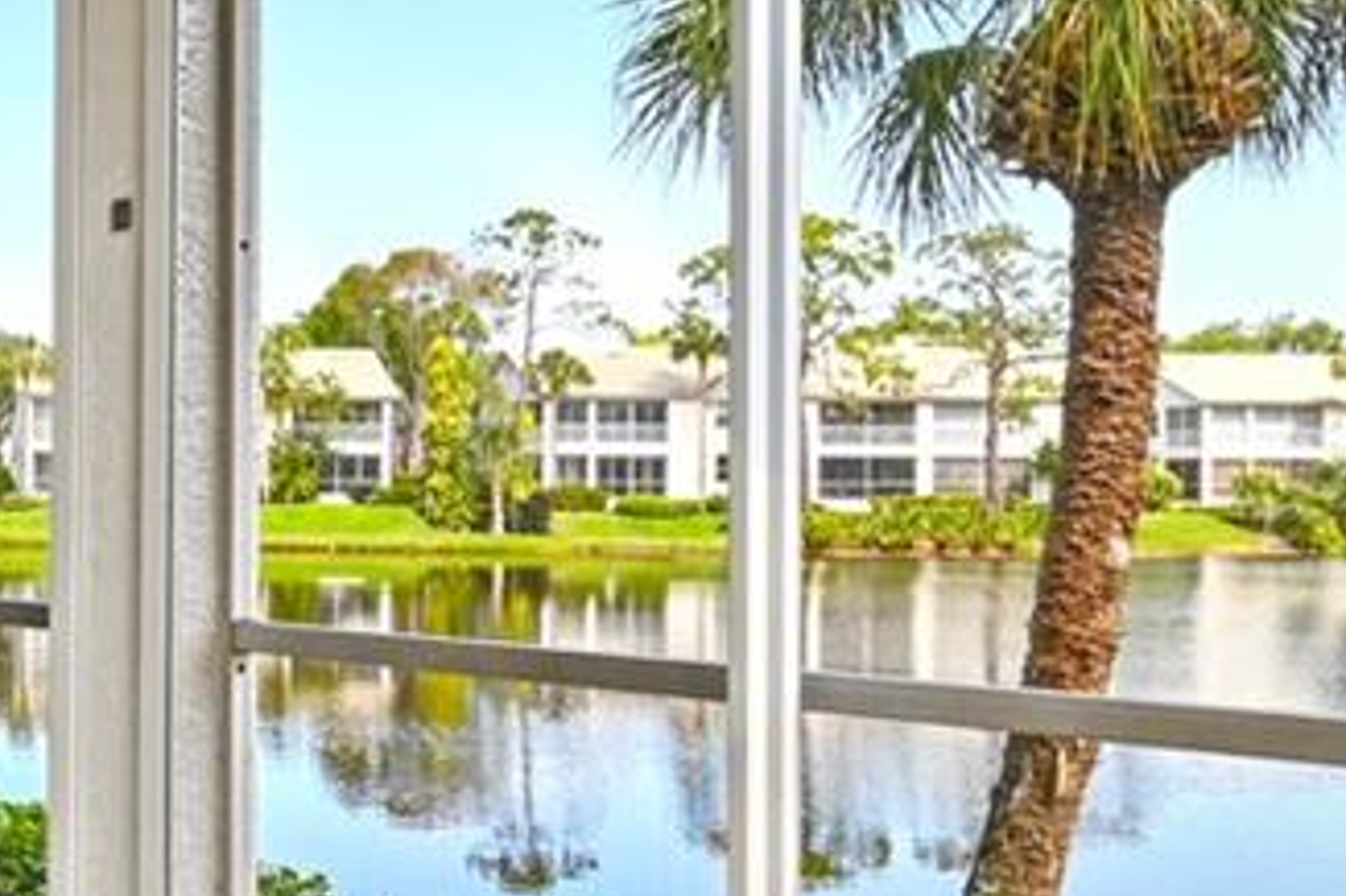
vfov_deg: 30.5
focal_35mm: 44
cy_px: 448
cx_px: -25
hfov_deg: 39.0
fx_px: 1644
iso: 100
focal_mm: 14
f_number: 8
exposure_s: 1/3
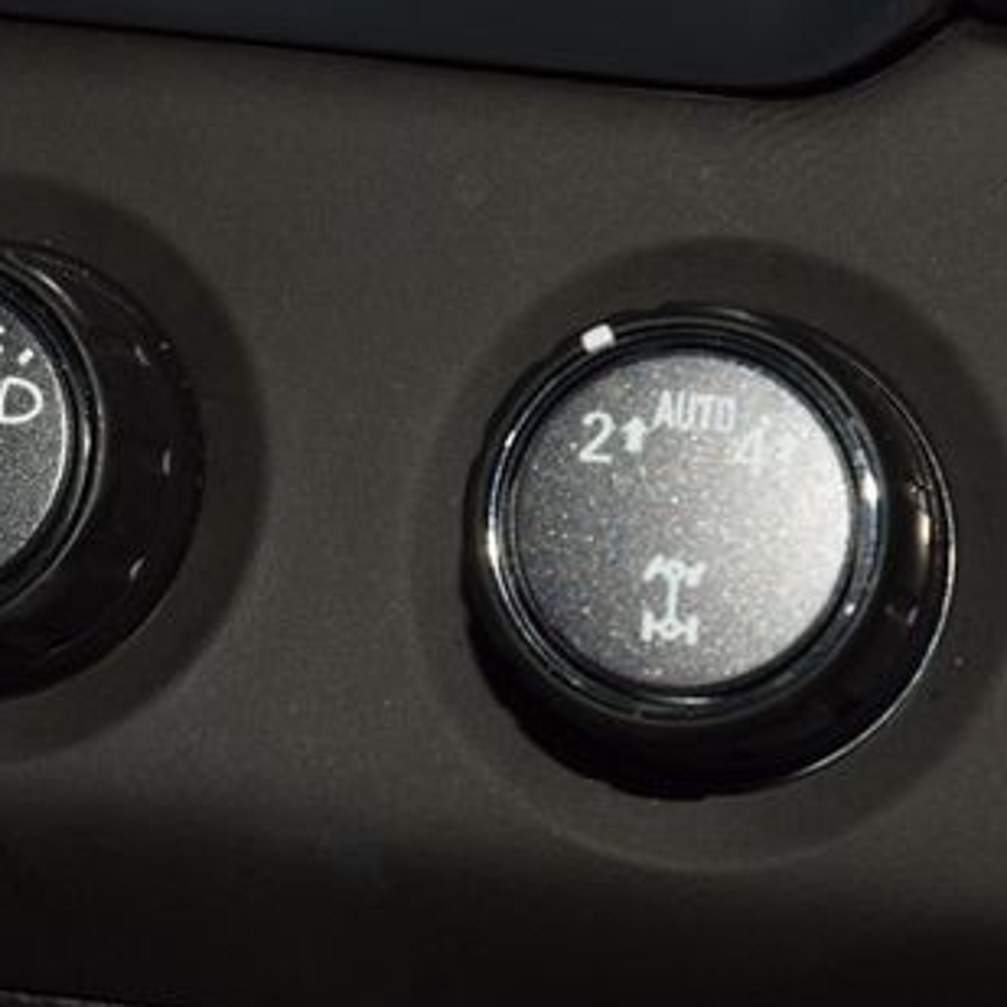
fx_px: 6089
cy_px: 536
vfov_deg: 9.5
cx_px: 228
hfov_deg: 9.4
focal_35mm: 185
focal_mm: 70
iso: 100
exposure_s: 1/125
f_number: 8
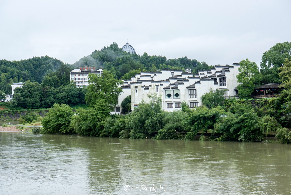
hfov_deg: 28.8
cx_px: 146
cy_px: 98
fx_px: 566
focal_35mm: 70
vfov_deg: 19.5
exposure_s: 1/100
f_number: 13
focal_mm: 70
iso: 500
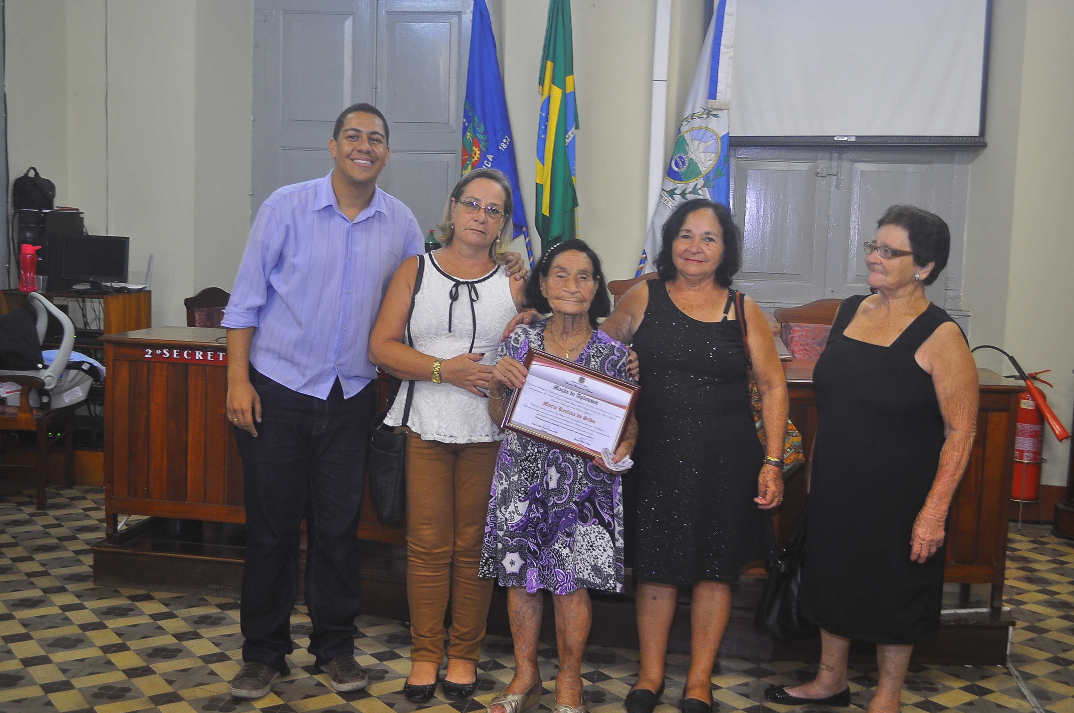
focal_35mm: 39
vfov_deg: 34.1
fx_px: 1162
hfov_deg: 49.6
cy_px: 356
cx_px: 537
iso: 400
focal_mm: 26
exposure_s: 1/15
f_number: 4.2
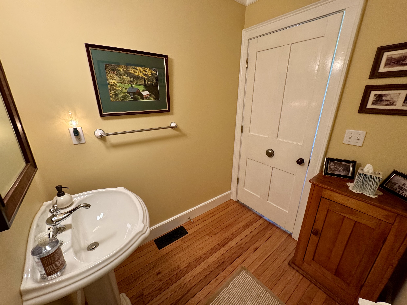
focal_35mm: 14
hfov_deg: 102.1
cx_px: 204
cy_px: 152
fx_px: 165
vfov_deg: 85.7
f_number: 2.2
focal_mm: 2.22
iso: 250
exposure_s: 1/60
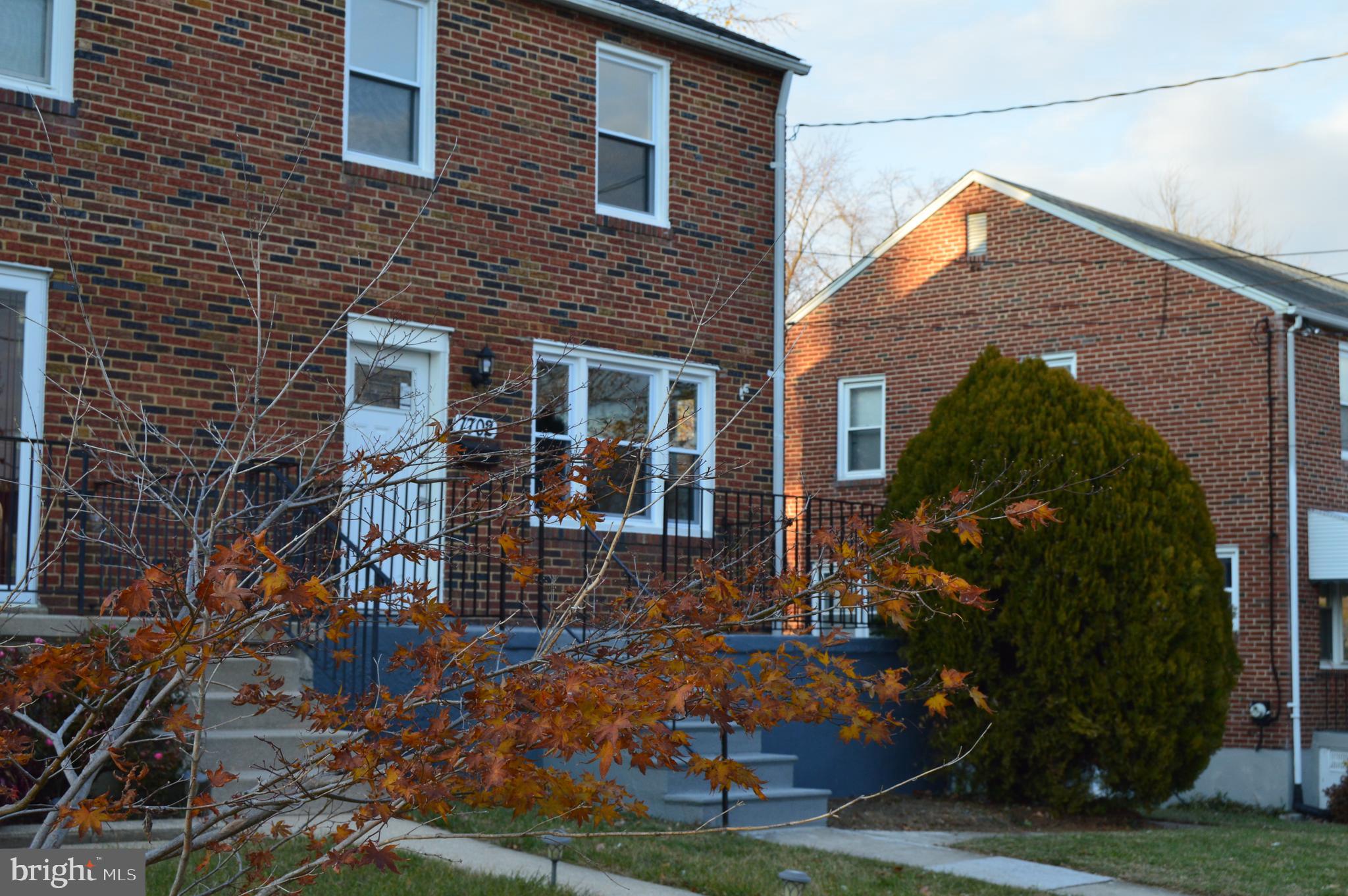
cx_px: 674
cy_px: 448
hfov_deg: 35.1
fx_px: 2132
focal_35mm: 57
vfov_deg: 23.7
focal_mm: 38
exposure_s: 1/160
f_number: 9
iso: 400
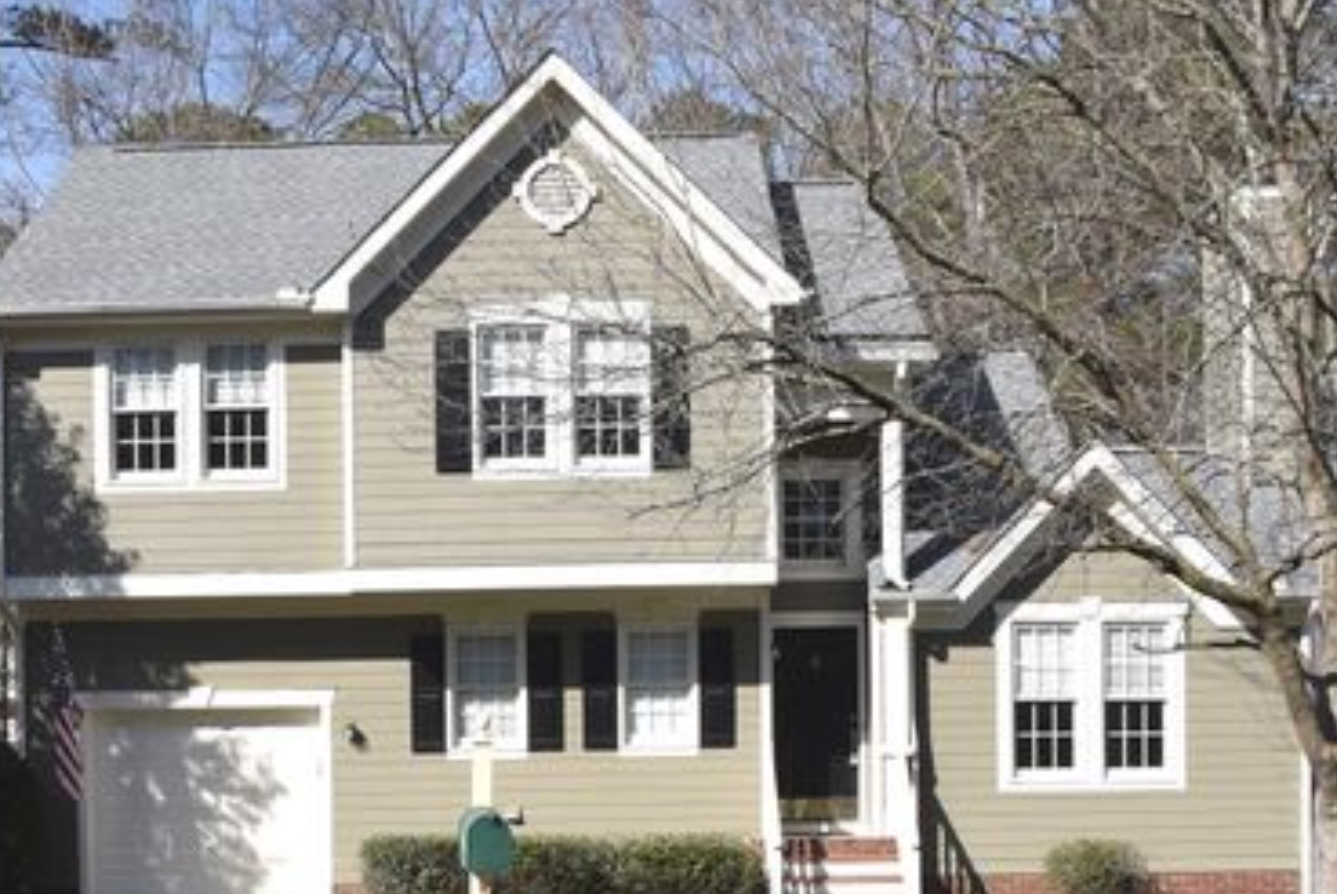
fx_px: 1289
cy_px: 476
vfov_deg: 38.2
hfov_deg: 54.3
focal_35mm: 35
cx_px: 516
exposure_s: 1/200
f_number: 8
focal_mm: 17
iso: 100
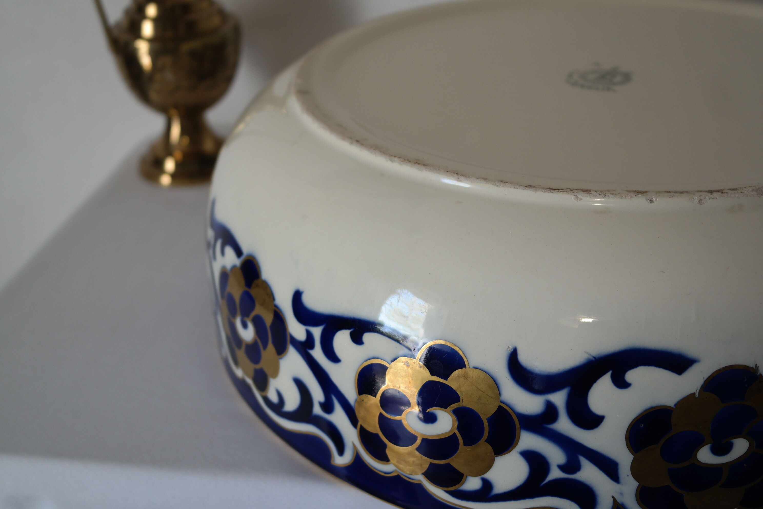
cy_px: 254
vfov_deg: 25.5
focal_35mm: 53
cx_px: 382
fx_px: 1123
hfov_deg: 37.5
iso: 200
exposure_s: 1/60
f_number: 4.5
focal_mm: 35
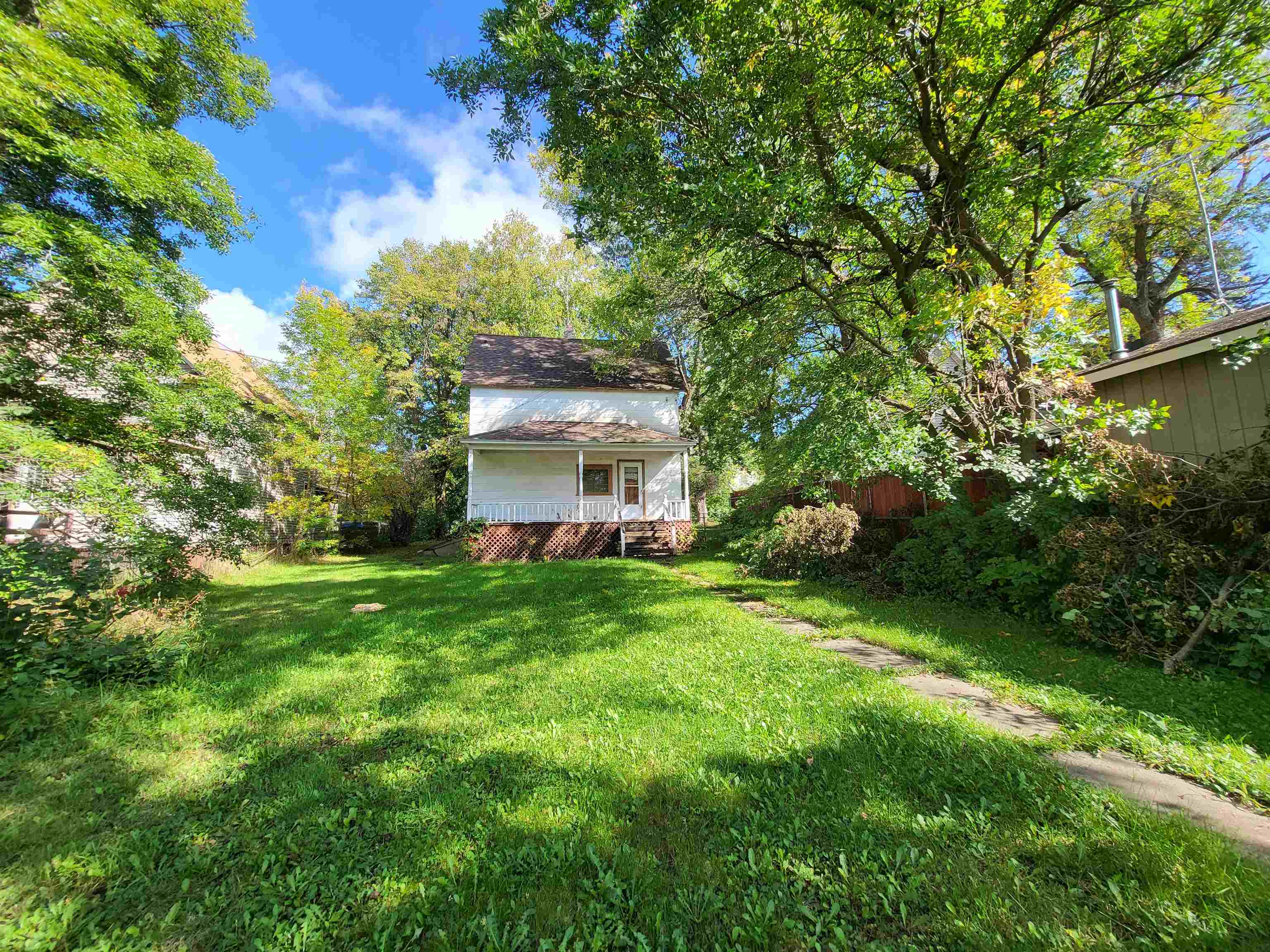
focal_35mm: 13
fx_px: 477
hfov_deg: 106.2
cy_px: 476
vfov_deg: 89.9
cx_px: 635
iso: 32
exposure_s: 1/316
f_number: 2.2
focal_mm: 1.74
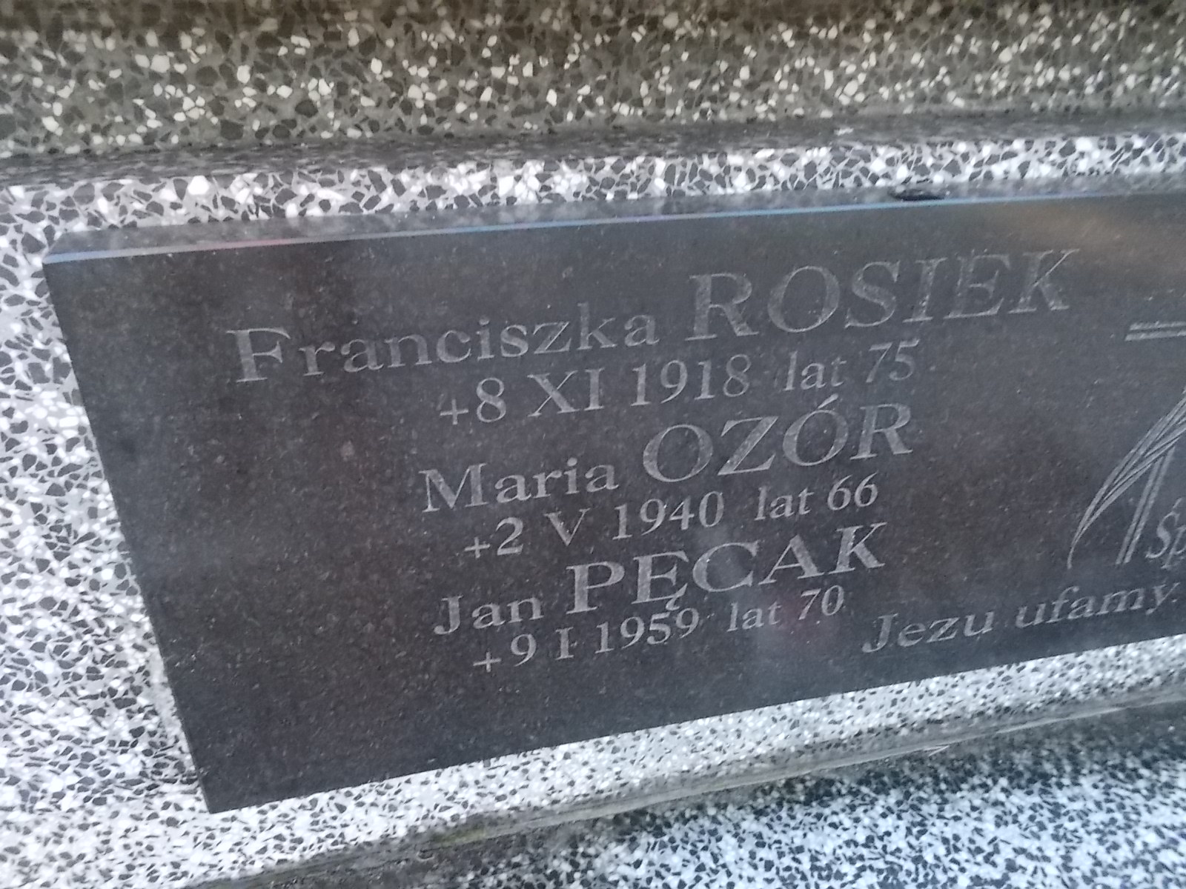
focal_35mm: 26
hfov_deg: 67.3
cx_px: 593
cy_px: 444
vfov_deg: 53.1
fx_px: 891
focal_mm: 4.6
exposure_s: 1/80
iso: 400
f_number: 3.2
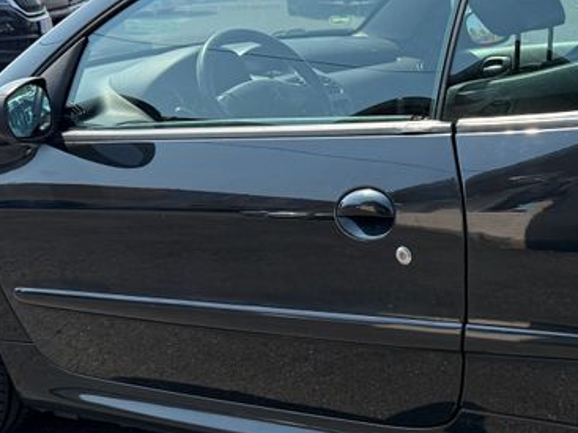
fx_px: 1118
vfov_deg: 21.9
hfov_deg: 27.3
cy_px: 238
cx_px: 583
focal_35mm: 67
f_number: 1.78
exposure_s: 1/2370
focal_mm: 6.76
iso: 100
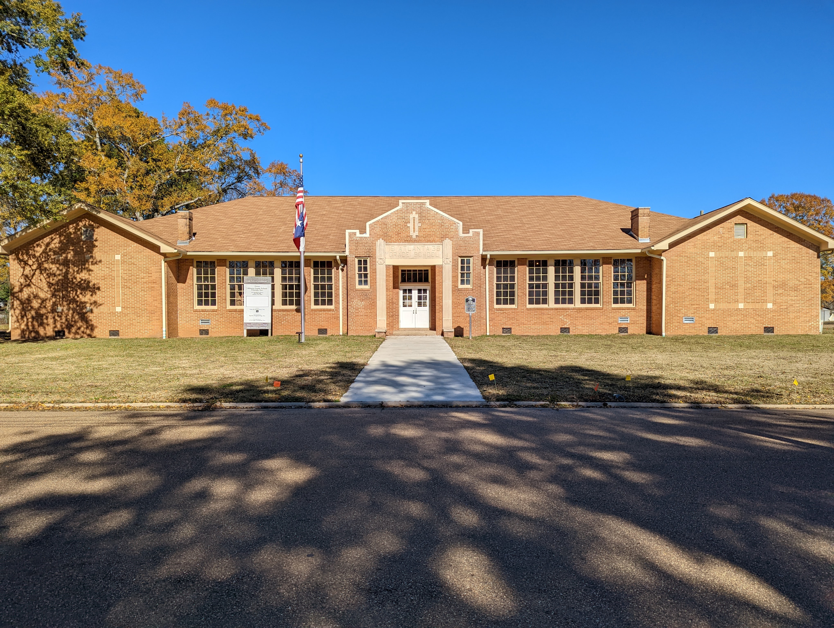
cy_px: 314
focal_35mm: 24
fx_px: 579
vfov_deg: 56.9
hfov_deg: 71.5
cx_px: 417
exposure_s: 1/3425
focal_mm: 6.81
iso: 42
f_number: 1.85
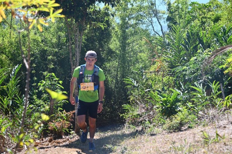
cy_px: 77
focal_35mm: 70
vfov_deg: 19.4
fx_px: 451
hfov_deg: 28.9
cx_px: 116
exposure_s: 1/250
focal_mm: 70
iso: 110
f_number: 5.6
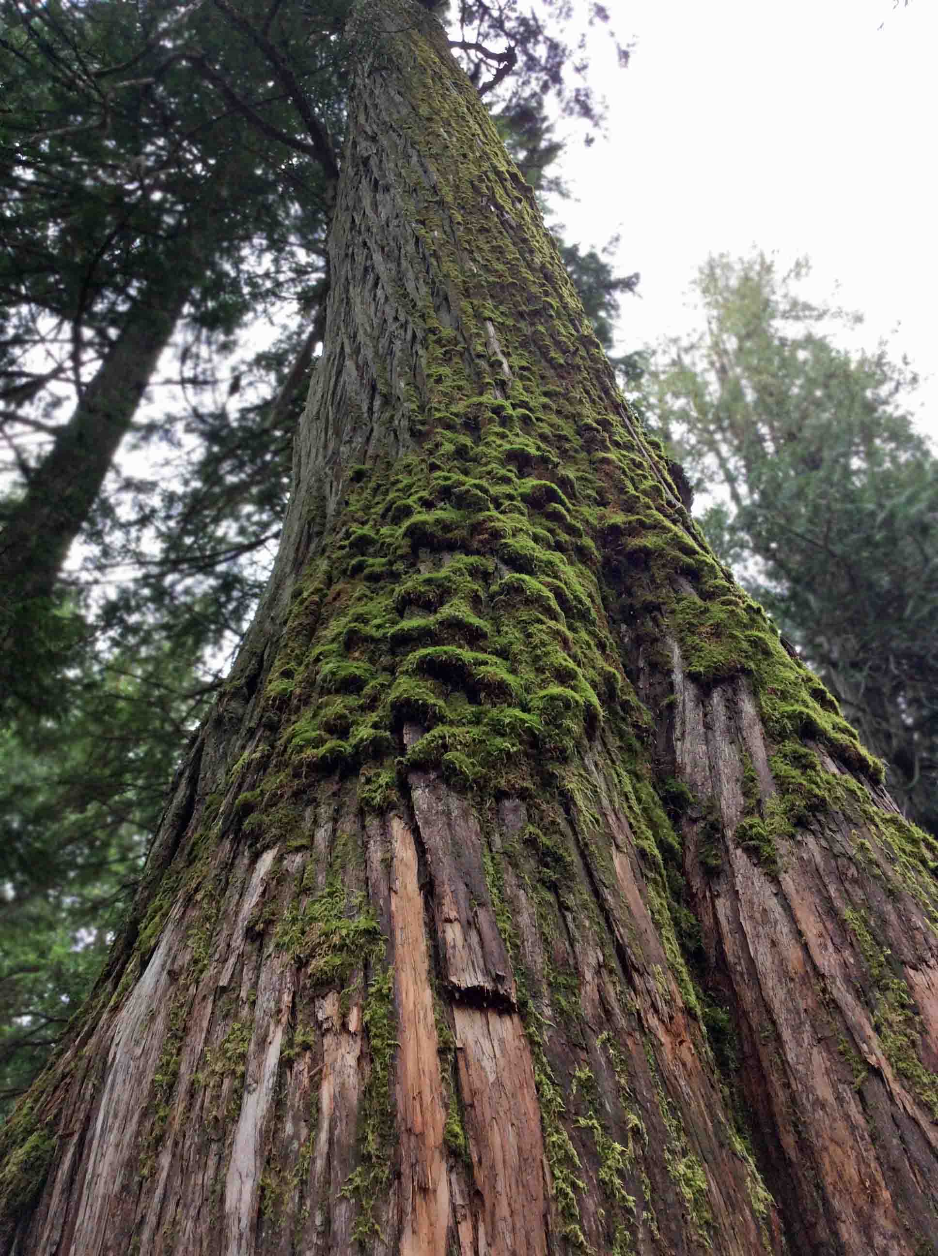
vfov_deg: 56.9
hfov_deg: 44.1
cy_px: 628
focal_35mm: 32
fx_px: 1159
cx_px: 469
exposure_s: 1/120
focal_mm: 3.3
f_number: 2.4
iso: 40
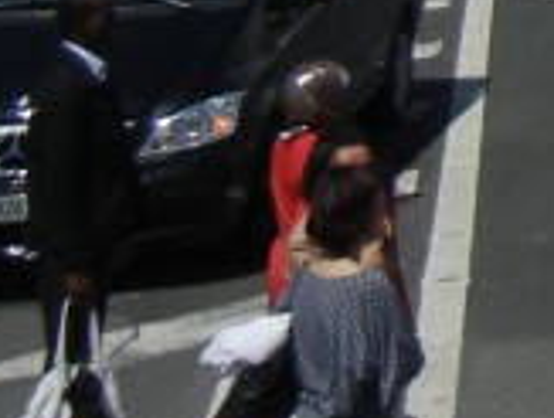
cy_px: -754
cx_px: 1608
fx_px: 3015
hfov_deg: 8.8
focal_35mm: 188
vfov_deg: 7.2
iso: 160
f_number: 7
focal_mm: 5.4
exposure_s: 1/976
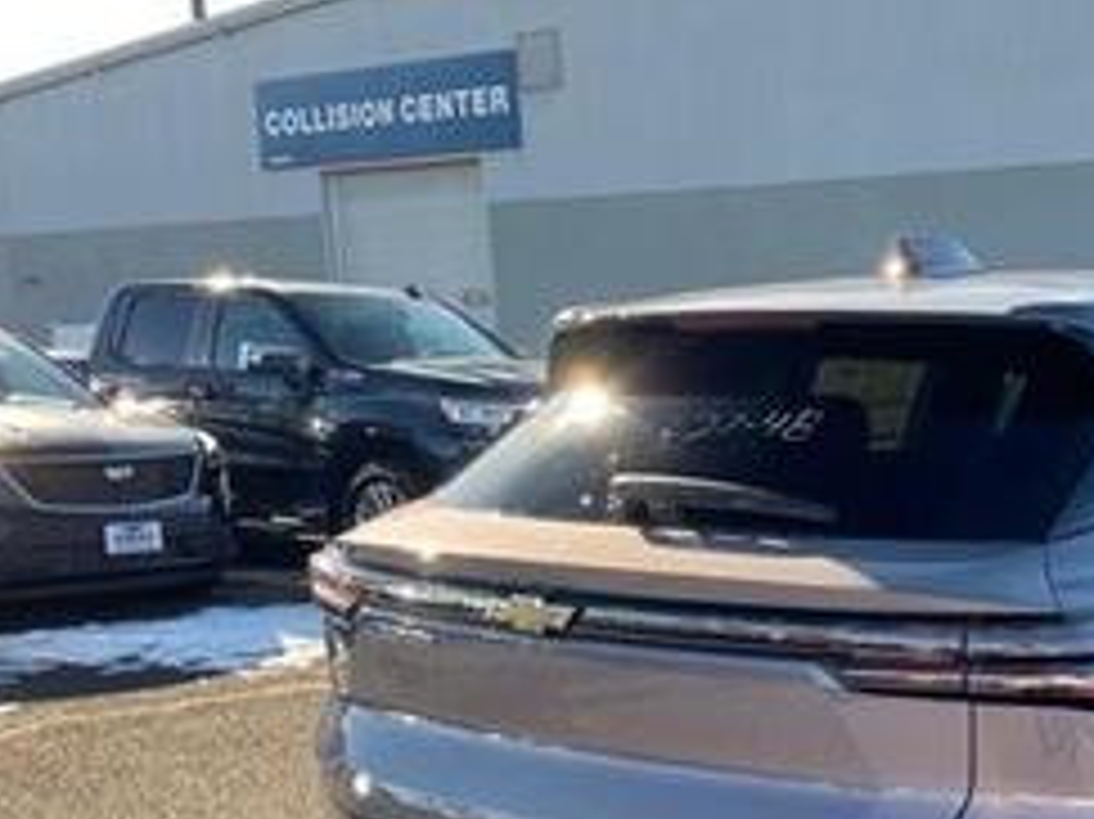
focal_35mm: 54
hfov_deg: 33.9
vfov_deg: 26.3
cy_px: 702
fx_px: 1706
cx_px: 950
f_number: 1.6
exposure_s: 1/295
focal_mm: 4.2
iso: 32
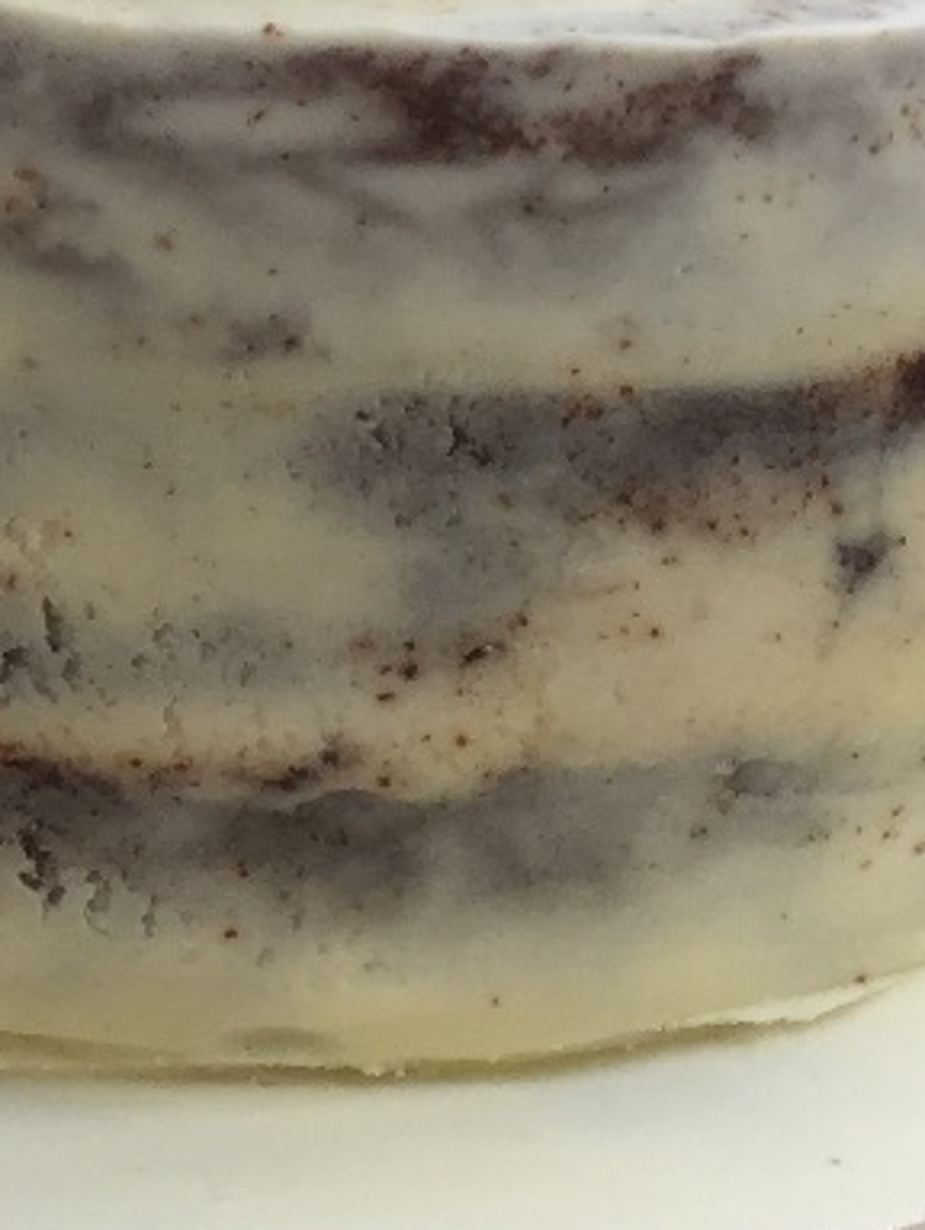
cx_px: -196
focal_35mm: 121
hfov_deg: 12.0
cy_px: -215
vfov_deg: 15.7
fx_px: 4304
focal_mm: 4.15
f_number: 2.2
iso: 50
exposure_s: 1/100
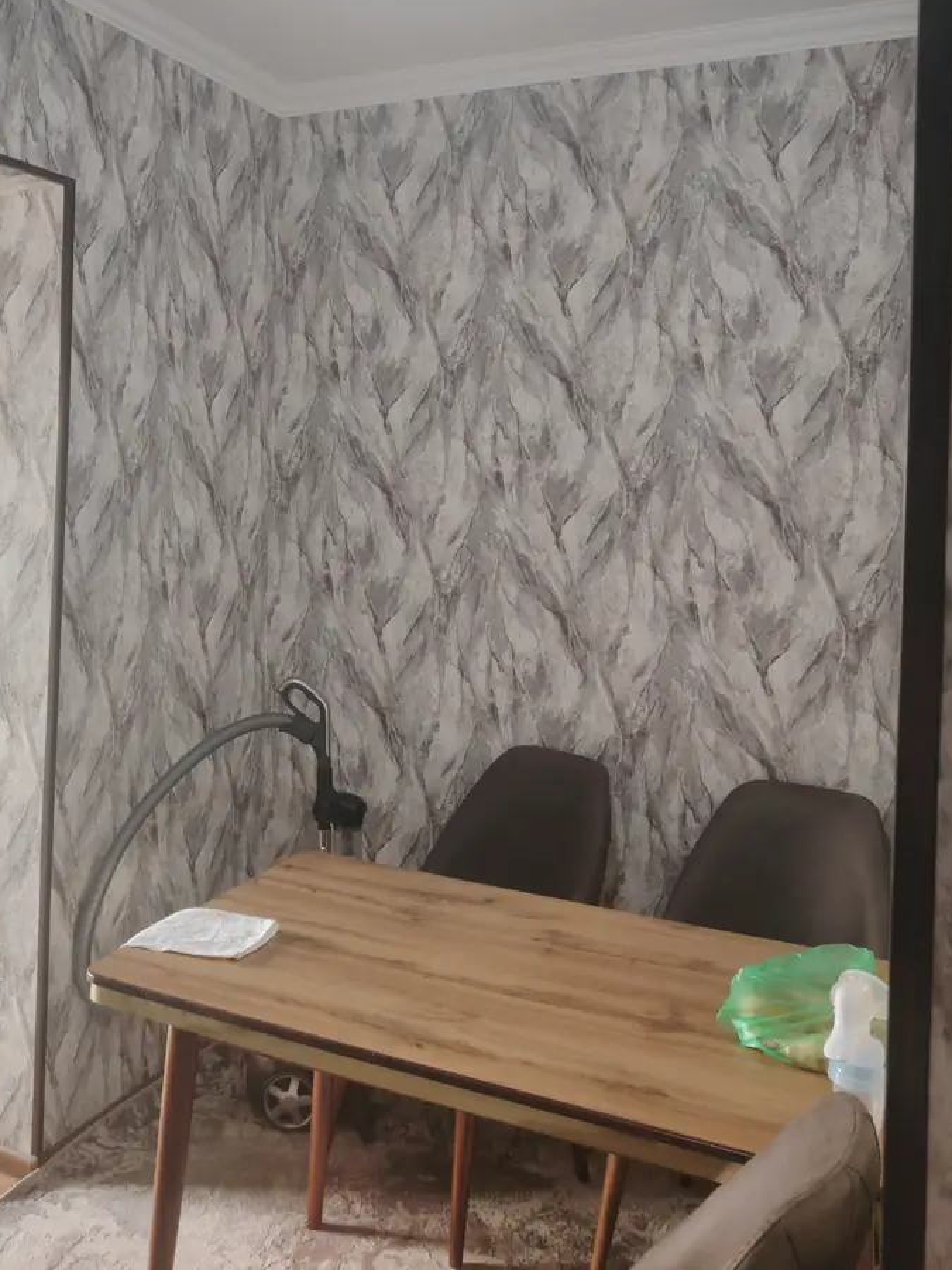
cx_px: 375
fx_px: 1173
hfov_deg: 43.9
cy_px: 446
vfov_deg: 55.9
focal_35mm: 32
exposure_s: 1/40
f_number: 1.75
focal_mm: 5.25
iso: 338
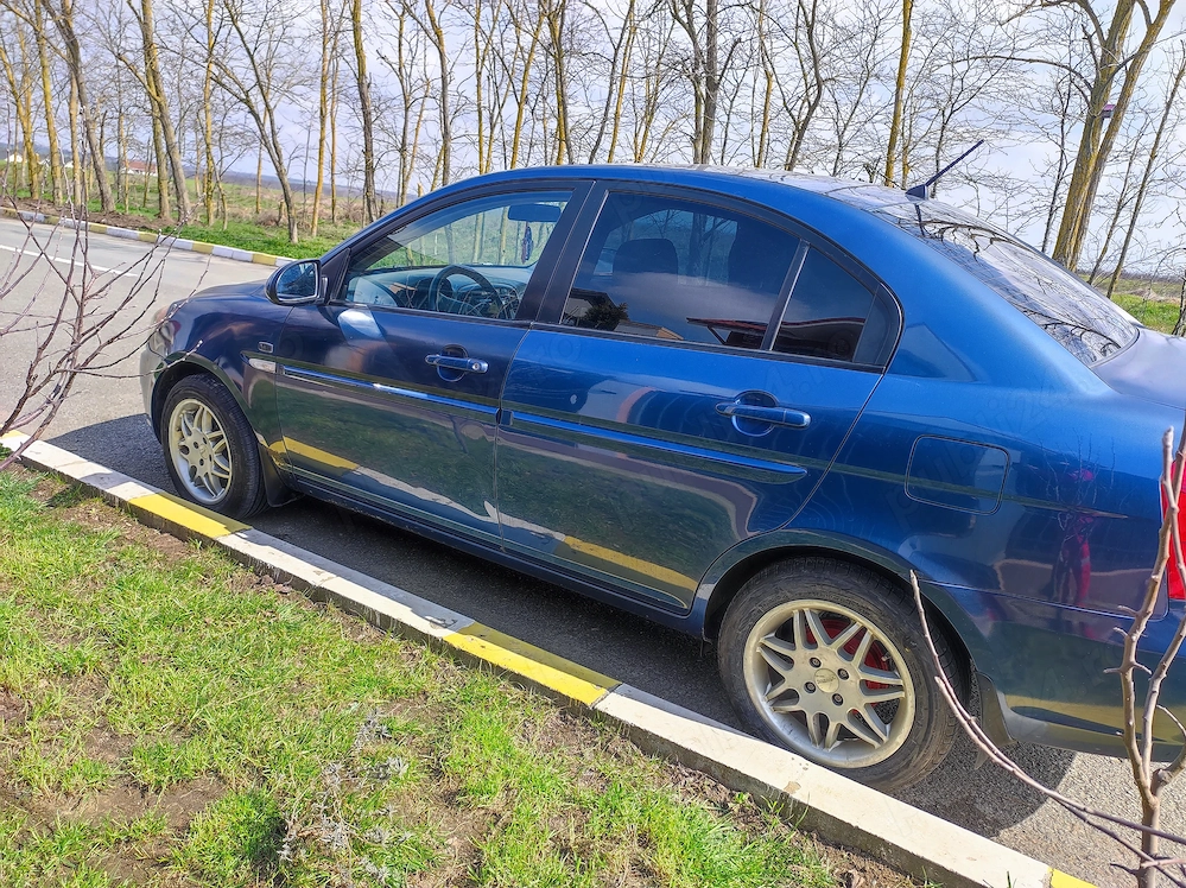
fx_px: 856
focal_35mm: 25
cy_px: 444
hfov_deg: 69.4
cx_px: 593
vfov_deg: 54.8
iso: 50
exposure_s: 1/162
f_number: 1.79
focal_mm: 4.7
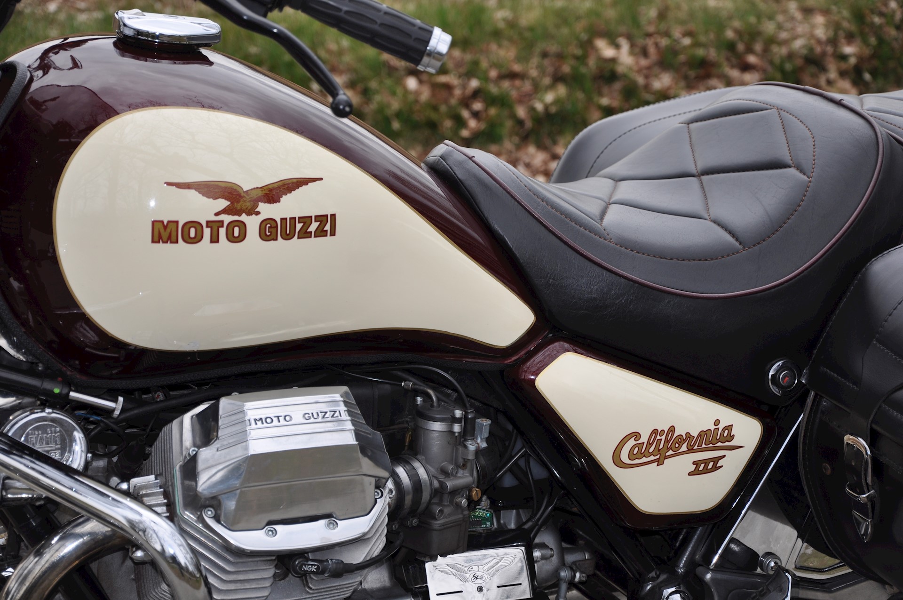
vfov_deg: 12.1
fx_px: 2818
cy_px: 300
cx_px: 452
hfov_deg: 18.2
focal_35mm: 112
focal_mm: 75
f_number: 6.3
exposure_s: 1/200
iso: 200
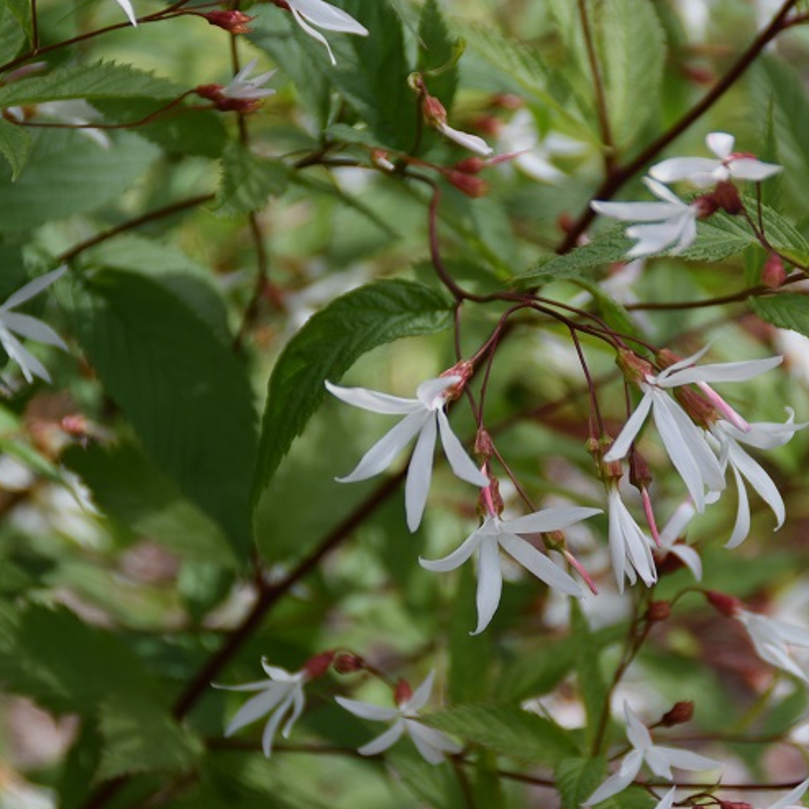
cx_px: 555
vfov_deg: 9.8
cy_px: 404
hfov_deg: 9.8
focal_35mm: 178
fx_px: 4706
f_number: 5.6
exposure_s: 1/500
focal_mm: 86
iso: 200
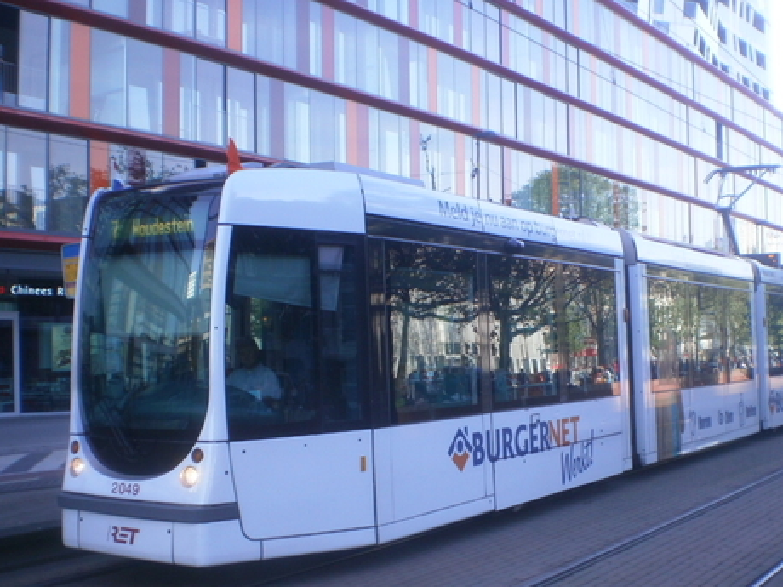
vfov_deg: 30.8
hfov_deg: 40.3
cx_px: 451
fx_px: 1063
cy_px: 361
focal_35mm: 47
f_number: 4.6
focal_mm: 6.3
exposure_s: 1/100
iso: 100
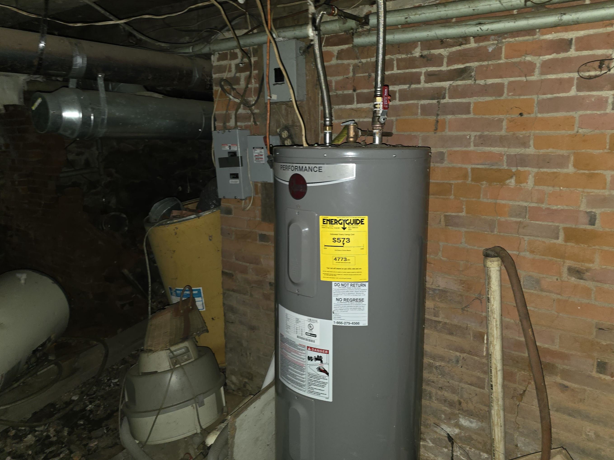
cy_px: 205
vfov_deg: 52.9
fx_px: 461
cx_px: 333
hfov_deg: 67.2
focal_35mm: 26
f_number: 1.7
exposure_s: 1/12
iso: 160
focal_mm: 6.3
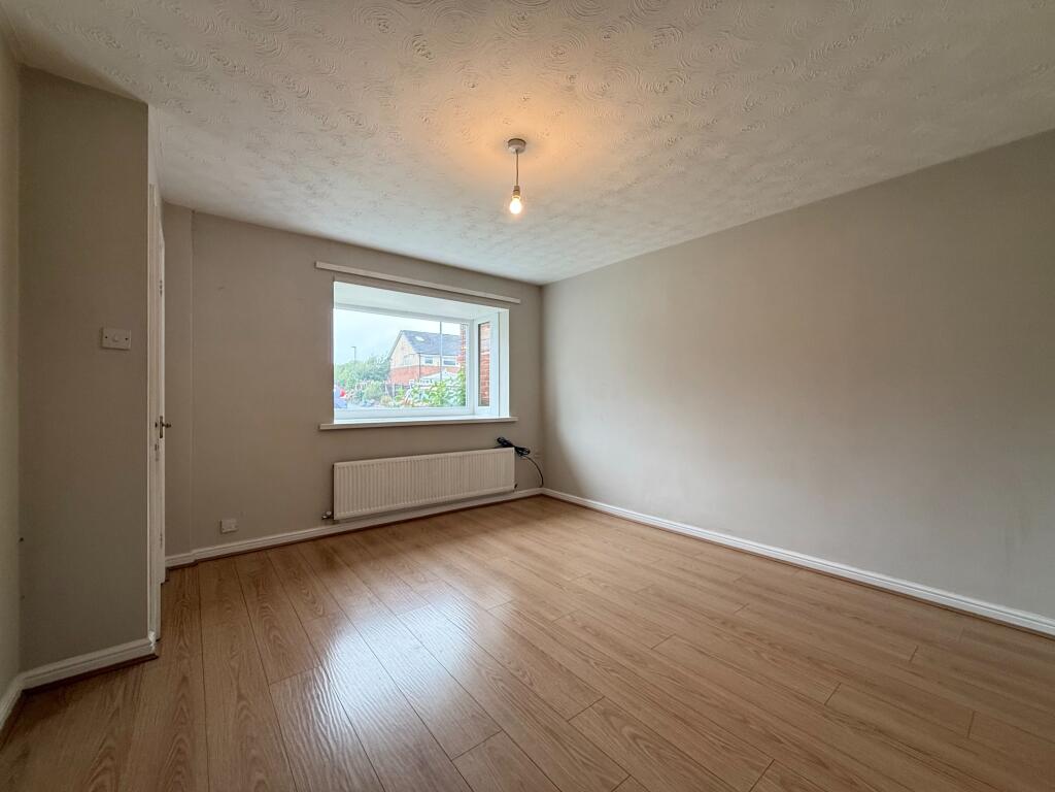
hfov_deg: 102.1
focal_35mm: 14
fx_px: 427
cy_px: 396
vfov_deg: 85.7
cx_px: 528
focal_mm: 2.22
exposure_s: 1/100
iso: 100
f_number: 2.2
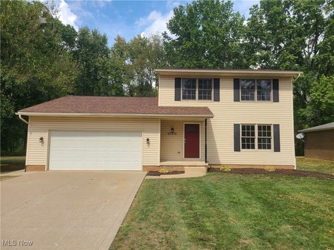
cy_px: 125
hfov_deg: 67.3
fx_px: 251
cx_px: 167
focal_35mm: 26
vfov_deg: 53.1
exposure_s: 1/1849
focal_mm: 5.4
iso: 40
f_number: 1.8
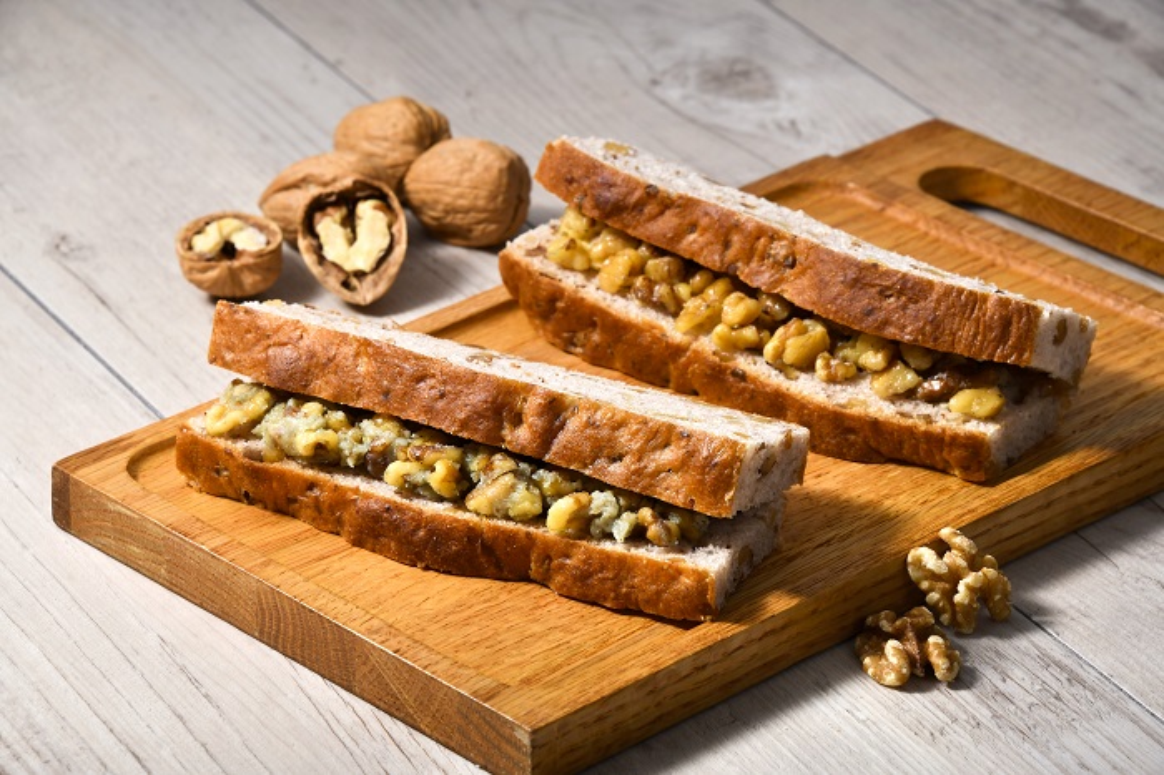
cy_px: 388
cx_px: 582
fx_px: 6140
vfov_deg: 7.2
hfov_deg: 10.8
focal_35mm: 190
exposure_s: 1/200
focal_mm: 190
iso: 200
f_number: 14
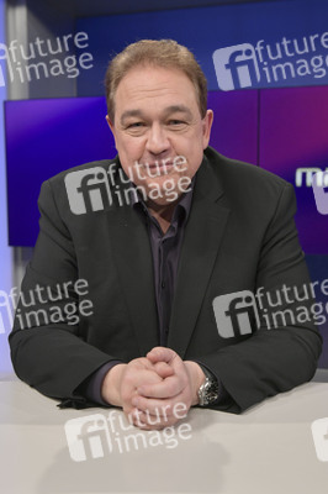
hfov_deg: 30.5
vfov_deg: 44.5
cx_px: 164
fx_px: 602
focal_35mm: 44
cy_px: 247
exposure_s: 1/200
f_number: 5.6
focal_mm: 44
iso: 1600
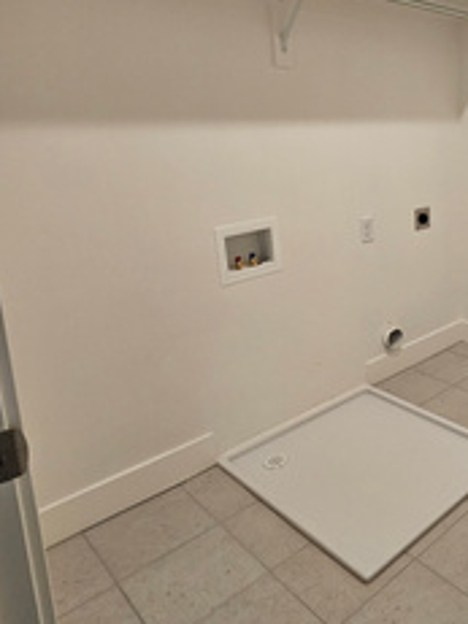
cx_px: 463
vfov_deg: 64.2
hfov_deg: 44.2
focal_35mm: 27
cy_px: 227
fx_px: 487
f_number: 2.2
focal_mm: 2.2
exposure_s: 1/60
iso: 160
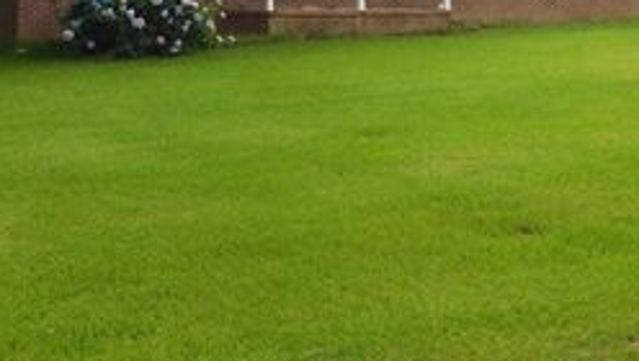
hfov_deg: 26.6
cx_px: 183
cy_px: -86
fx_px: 1340
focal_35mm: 79
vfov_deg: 14.8
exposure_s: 1/250
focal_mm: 6.3
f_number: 3.5
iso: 125
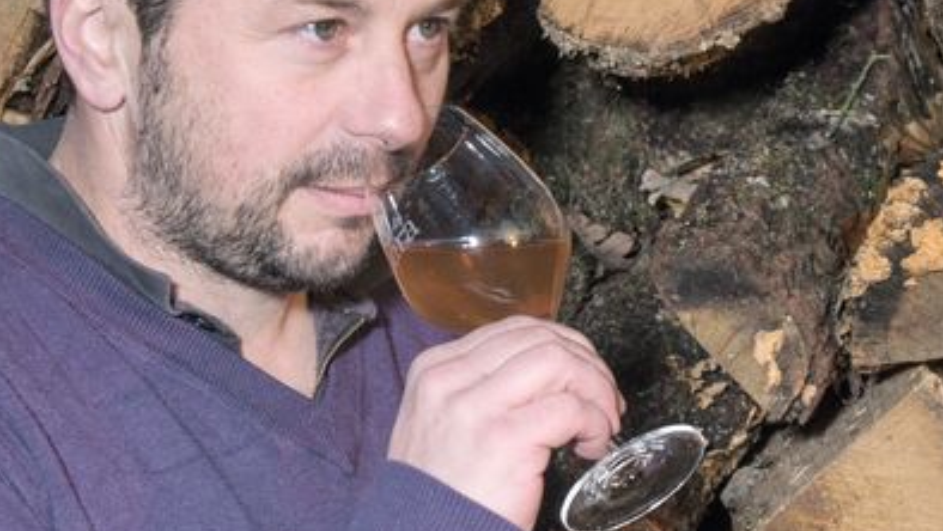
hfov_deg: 12.6
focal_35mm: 170
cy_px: 242
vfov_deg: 7.1
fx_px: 4253
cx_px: 775
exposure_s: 1/350
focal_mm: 50
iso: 400
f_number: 8
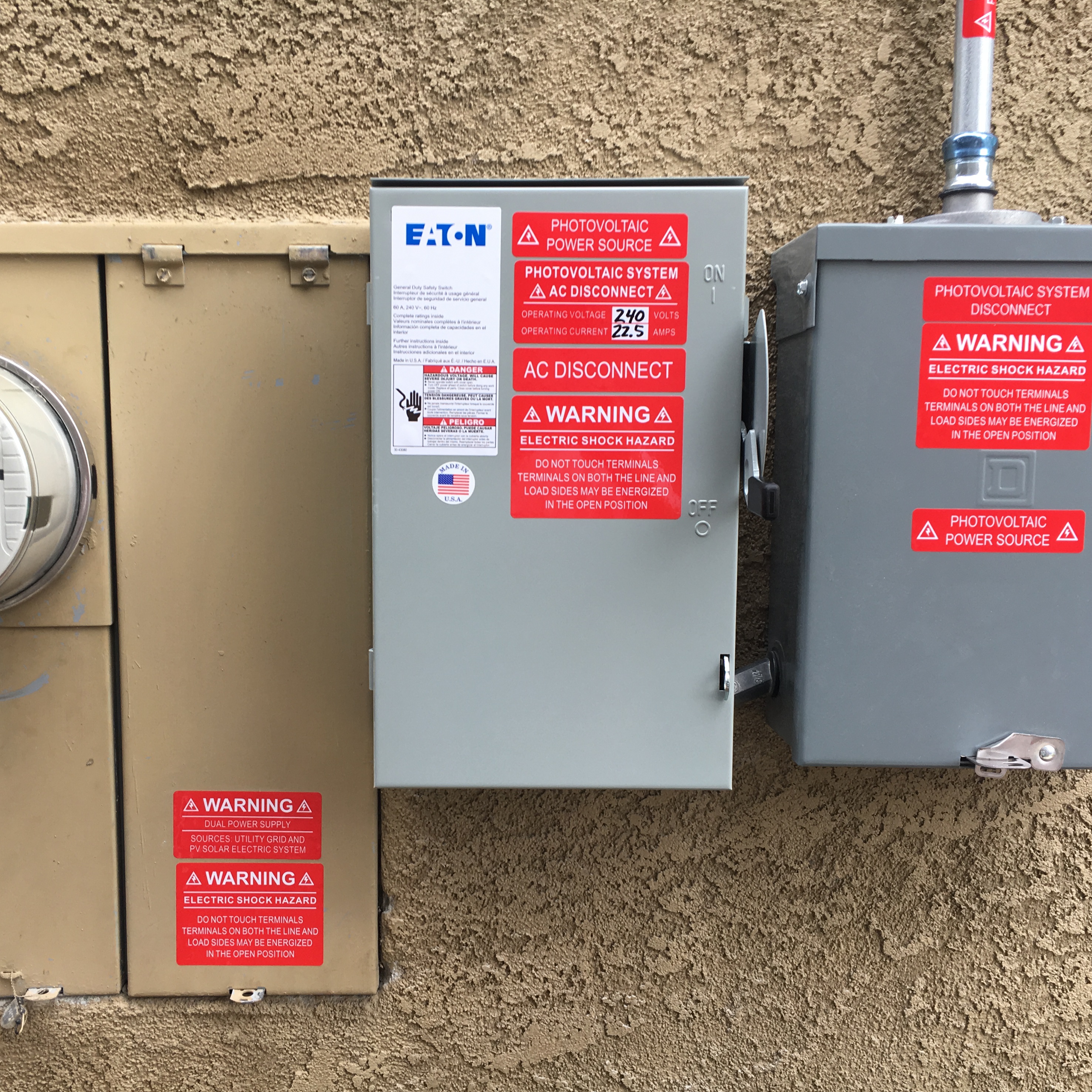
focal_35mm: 35
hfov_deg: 47.1
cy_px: 554
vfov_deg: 47.2
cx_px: 479
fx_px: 1249
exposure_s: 1/60
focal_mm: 4.15
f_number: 2.2
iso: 25
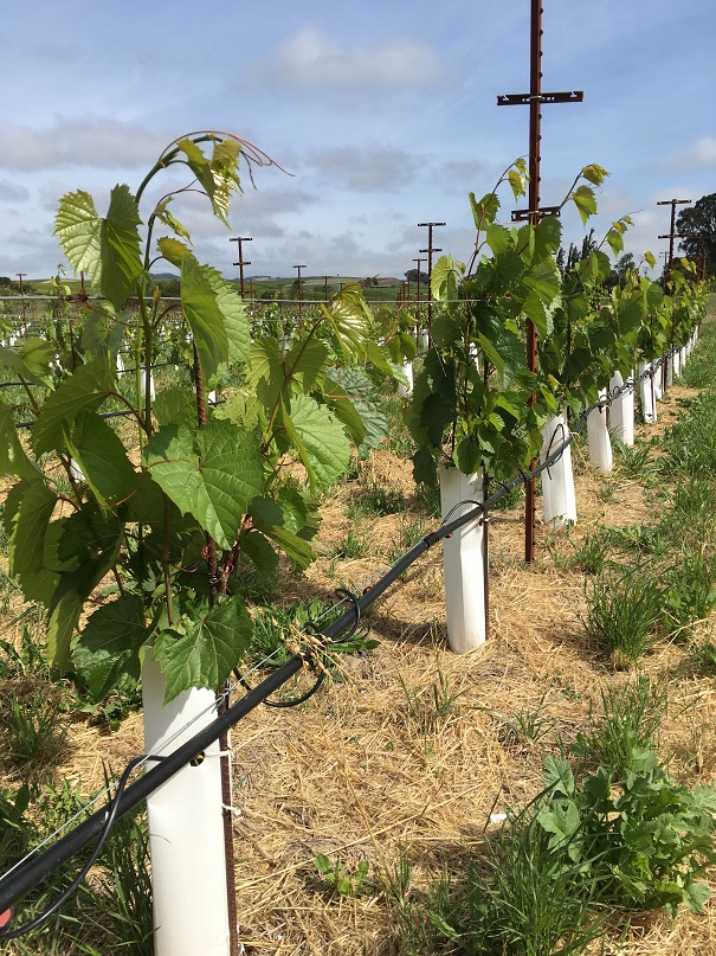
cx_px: 358
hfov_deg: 48.2
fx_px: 800
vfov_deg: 61.7
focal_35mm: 29
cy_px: 478
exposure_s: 1/1672
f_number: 2.2
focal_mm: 4.15
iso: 25
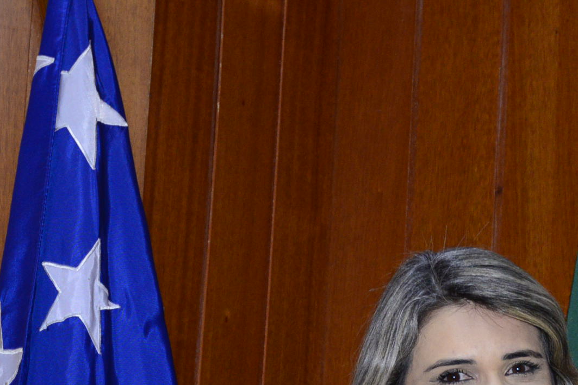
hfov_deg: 11.0
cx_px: 621
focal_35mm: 184
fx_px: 2954
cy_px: 466
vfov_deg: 7.4
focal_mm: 65
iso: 2500
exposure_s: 1/125
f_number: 6.3
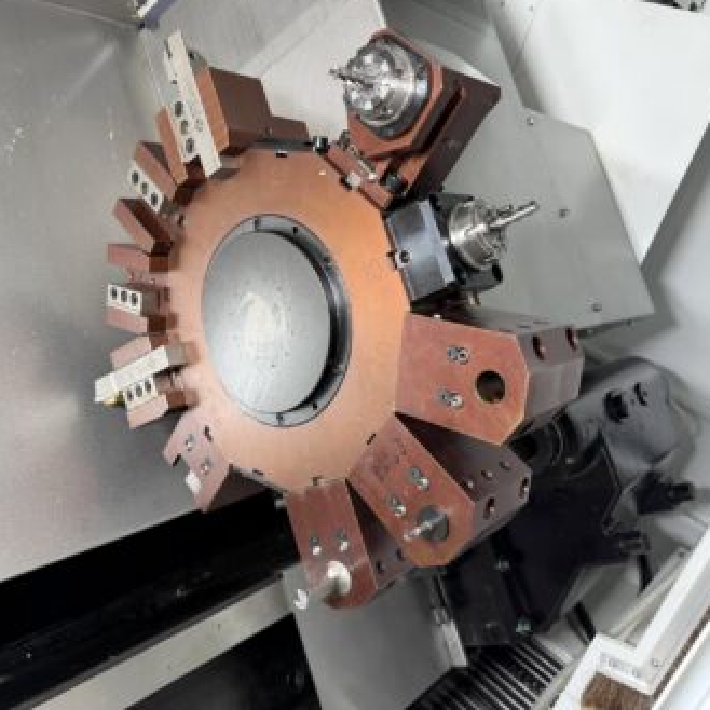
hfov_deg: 55.6
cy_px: 350
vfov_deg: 55.6
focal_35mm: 29
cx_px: 345
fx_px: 673
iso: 125
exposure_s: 1/50
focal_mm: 6.76
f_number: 1.78
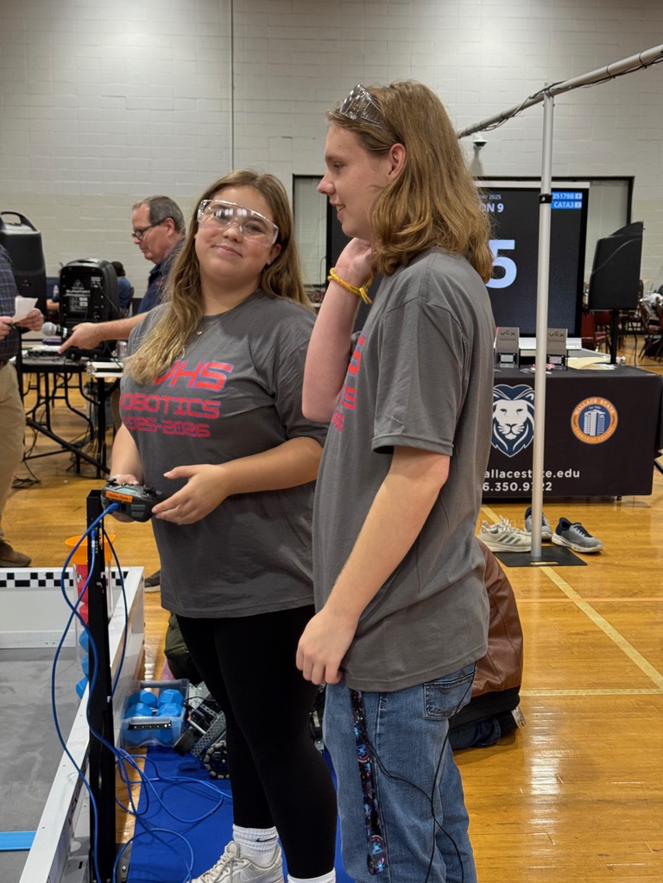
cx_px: 332
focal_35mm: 48
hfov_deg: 30.3
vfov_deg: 39.7
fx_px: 1226
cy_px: 442
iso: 100
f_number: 1.78
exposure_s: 1/75
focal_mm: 6.76
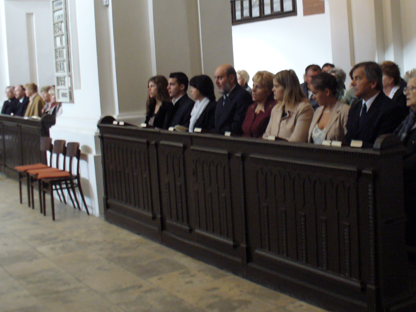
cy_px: 97
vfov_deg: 26.8
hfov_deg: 35.4
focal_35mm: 54
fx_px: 649
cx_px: 252
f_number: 2.8
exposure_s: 1/10
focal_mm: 6.1
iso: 200
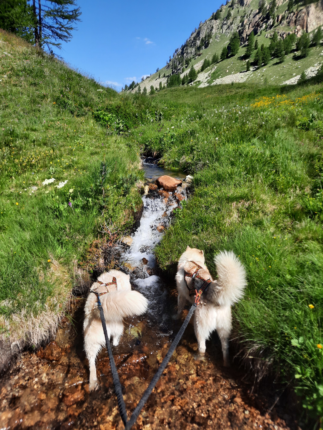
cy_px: 215
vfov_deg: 69.4
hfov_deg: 54.9
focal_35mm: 25
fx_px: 311
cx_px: 162
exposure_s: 1/737
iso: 32
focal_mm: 4.6
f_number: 2
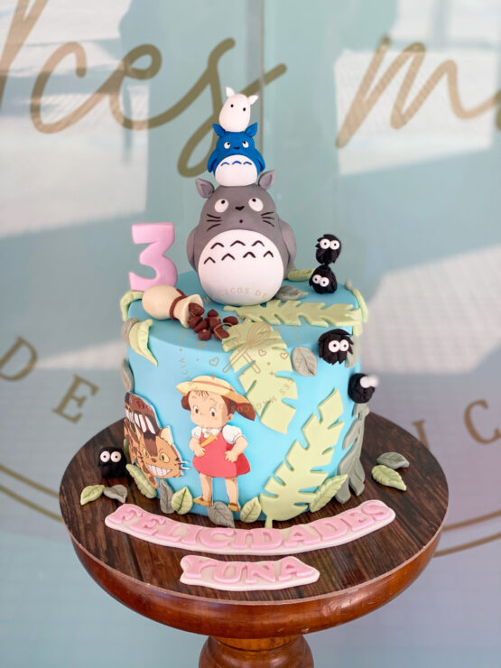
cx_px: 250
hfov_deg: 28.0
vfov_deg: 36.8
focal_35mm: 52
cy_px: 334
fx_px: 1003
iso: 20
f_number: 2
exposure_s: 1/149
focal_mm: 6
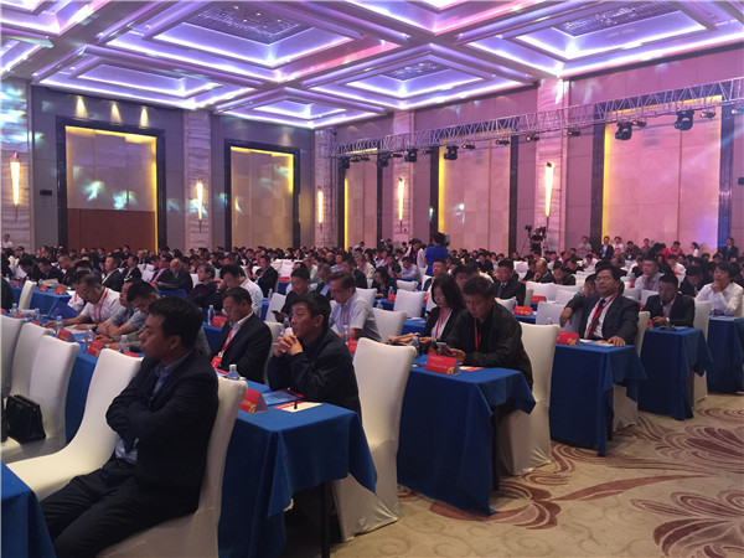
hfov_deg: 61.7
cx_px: 372
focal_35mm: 29
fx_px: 623
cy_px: 279
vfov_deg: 48.2
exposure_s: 1/17
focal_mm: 4.15
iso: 125
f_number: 2.2
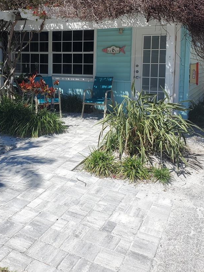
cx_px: 77
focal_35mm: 38
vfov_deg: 47.8
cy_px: 81
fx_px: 299
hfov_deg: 37.5
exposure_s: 1/1411
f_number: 2.4
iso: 50
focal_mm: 4.3
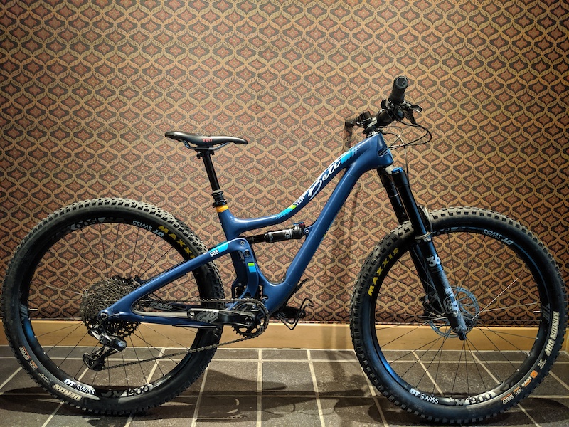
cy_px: 214
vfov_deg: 51.4
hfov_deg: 65.3
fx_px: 444
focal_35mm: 27
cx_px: 284
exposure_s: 1/24
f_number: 1.8
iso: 446
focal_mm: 4.44
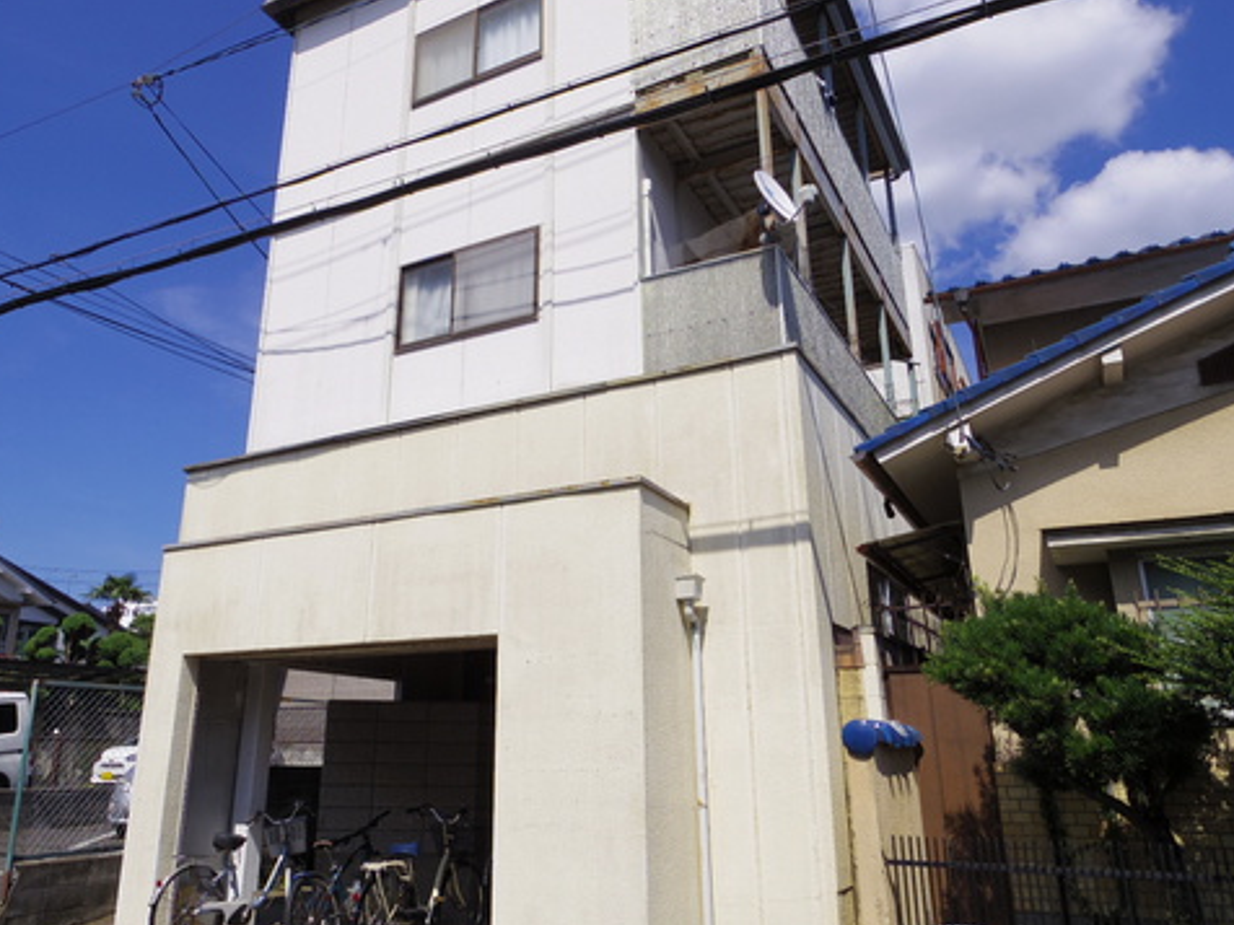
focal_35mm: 25
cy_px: 416
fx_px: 891
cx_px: 537
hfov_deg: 69.1
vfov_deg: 54.8
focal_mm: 3.8
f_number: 4.5
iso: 100
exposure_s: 1/1000
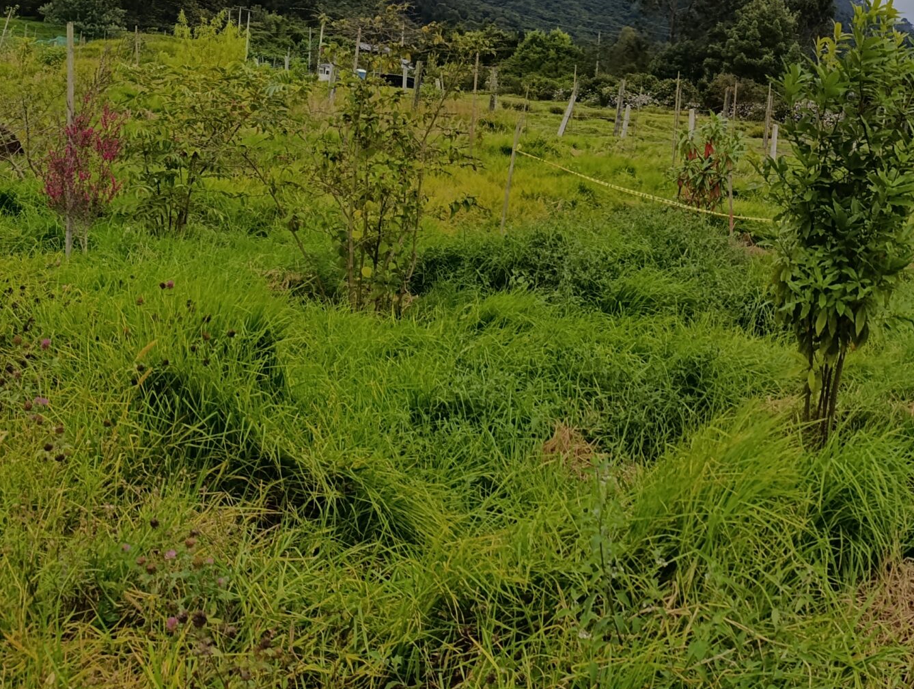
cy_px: 141
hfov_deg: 40.1
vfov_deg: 32.1
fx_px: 1164
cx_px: 798
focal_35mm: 44
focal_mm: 6.14
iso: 50
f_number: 1.6
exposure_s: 1/508
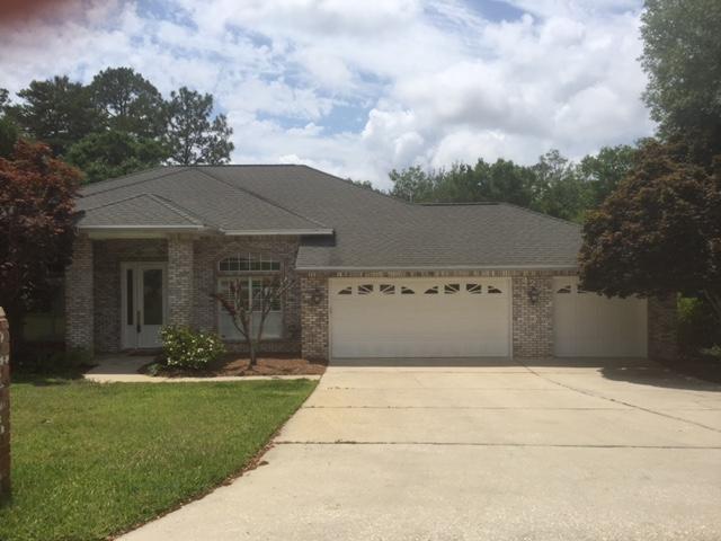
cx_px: 360
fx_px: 604
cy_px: 270
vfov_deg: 48.2
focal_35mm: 29
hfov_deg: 61.7
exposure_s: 1/3597
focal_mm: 4.15
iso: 32
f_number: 2.2
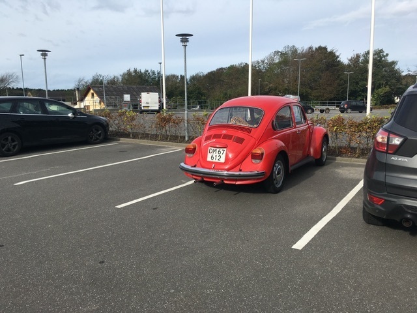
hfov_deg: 61.7
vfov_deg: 48.2
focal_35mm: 29
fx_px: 349
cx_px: 208
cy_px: 156
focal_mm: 4.15
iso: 25
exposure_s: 1/1637
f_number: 2.2
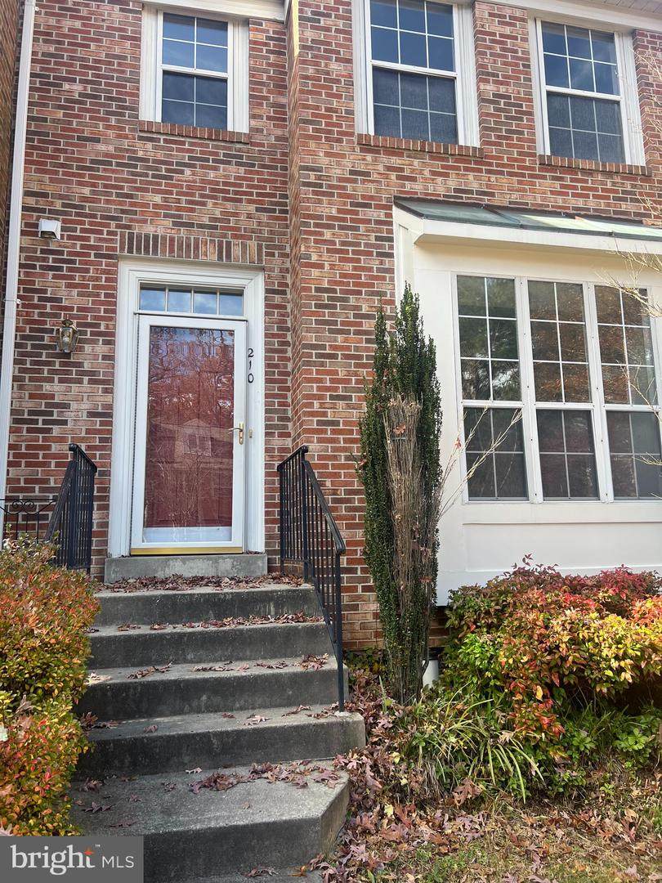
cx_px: 331
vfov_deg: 67.3
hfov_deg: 53.1
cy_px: 442
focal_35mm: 26
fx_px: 663
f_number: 1.5
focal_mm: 5.7
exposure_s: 1/572
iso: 50
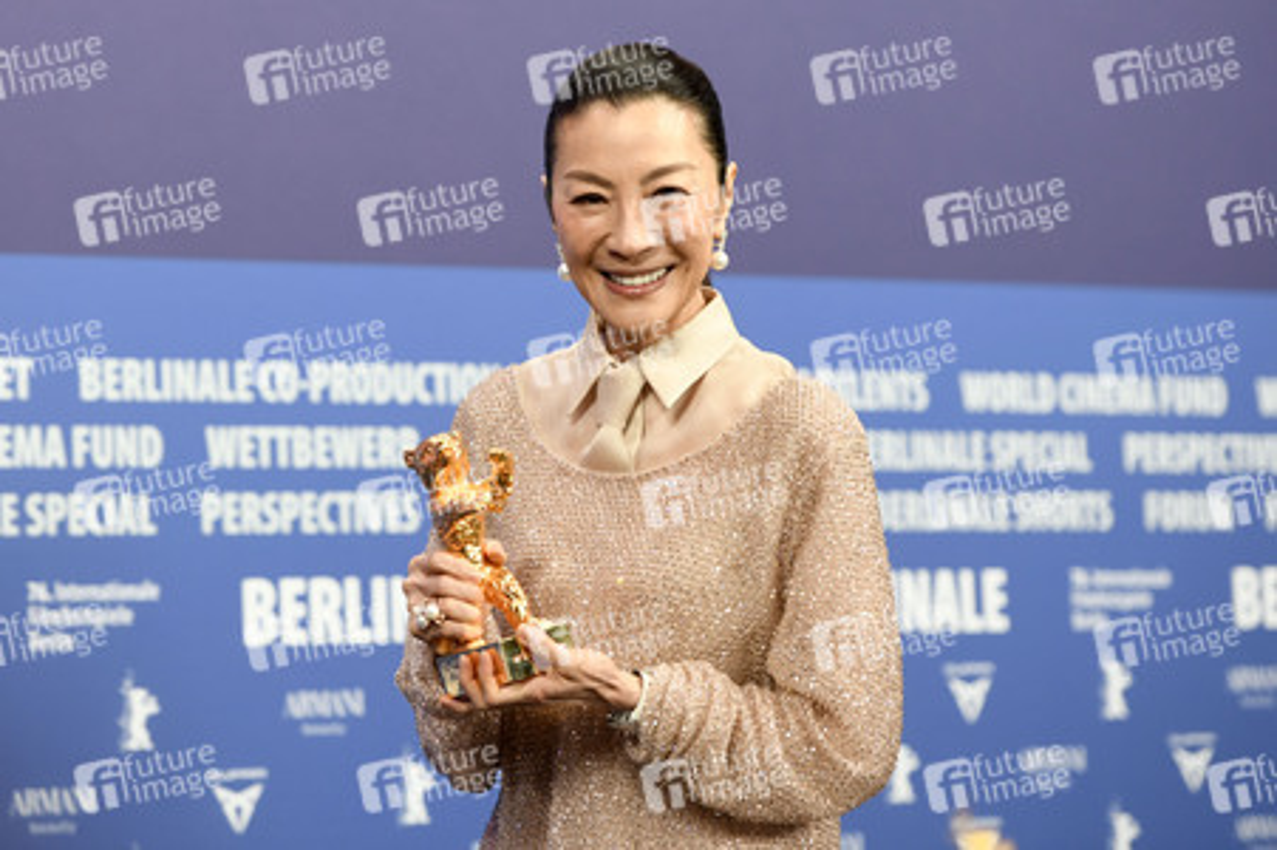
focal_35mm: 125
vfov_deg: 11.0
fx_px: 4431
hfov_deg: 16.4
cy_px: 425
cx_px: 638
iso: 1000
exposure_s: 1/200
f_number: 3.5
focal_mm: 125
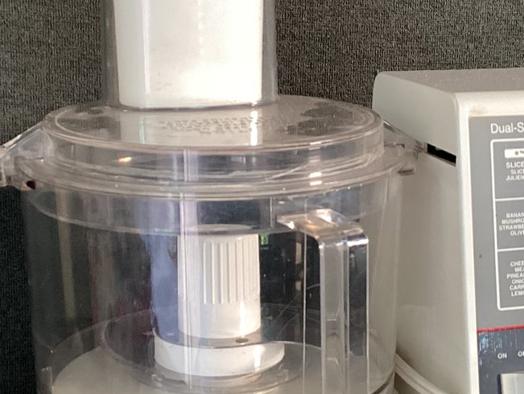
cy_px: 217
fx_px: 1091
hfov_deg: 26.9
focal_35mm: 72
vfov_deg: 20.5
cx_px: 345
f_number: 2.4
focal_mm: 3.3
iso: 125
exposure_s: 1/60
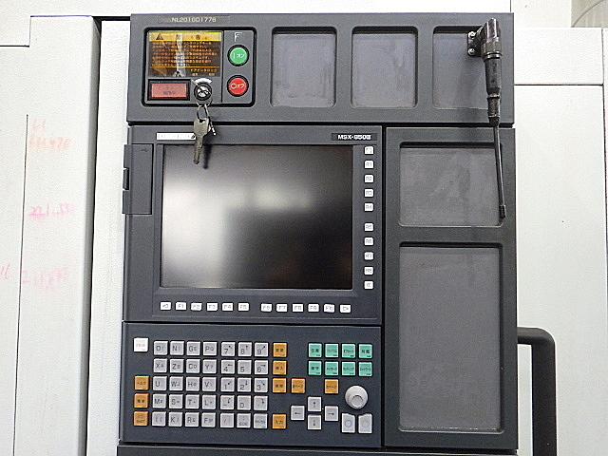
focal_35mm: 28
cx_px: 304
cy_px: 228
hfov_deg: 63.4
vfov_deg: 49.7
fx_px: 492
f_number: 3.5
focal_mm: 5
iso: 800
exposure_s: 1/45
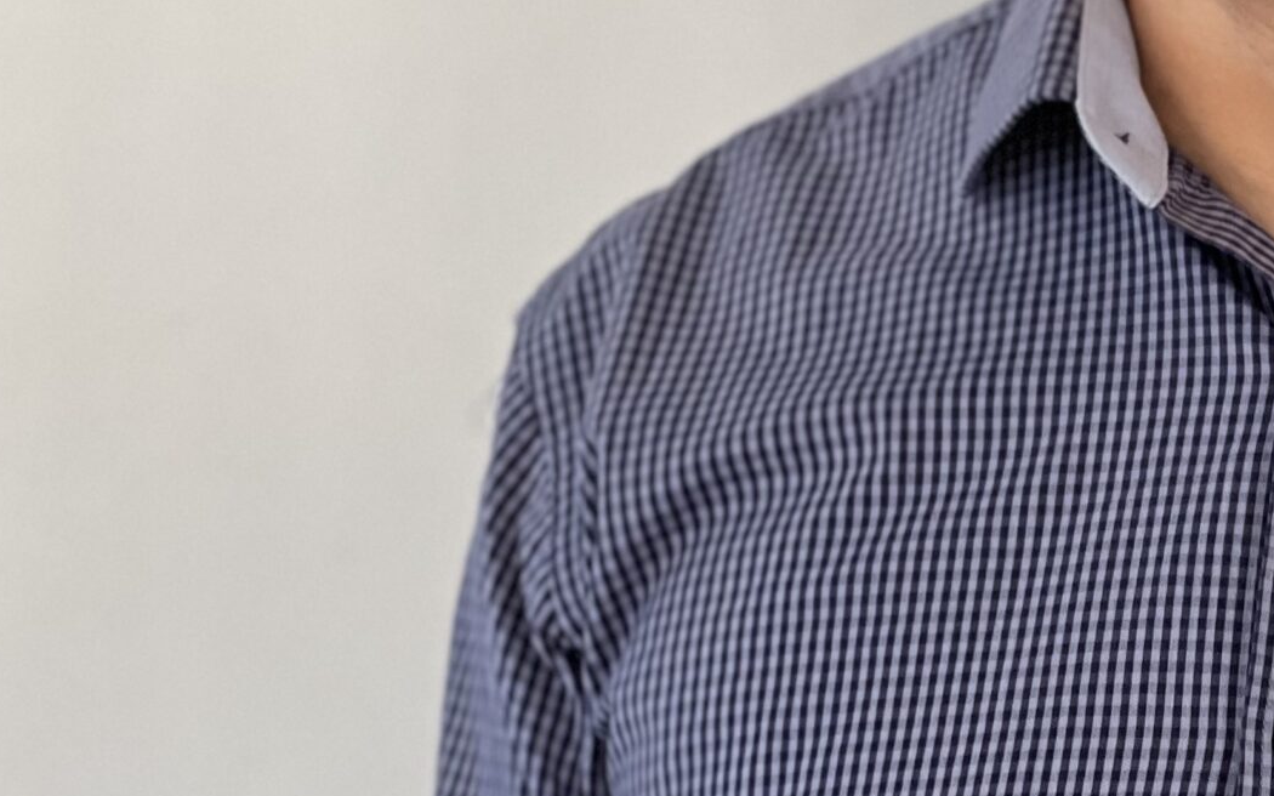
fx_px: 6909
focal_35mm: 199
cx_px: 1324
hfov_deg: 10.4
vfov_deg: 6.5
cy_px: -254
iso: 250
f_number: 2.8
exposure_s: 1/67
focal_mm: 9
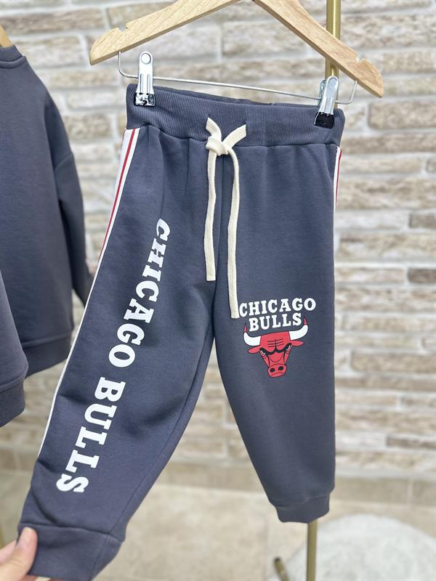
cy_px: 290
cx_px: 218
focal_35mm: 24
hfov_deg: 56.8
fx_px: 403
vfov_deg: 71.6
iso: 160
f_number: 1.78
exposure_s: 1/100
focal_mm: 6.86
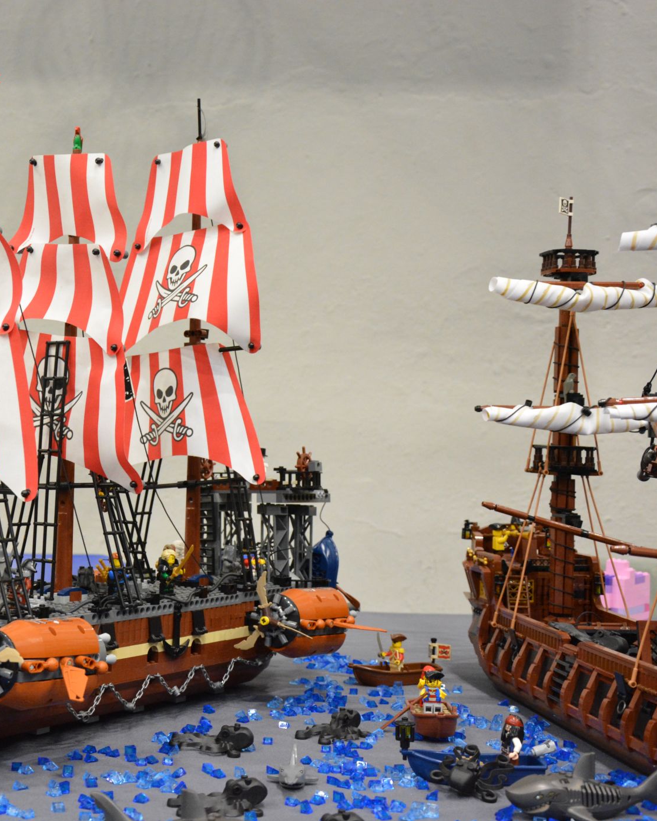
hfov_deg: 27.0
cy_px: 411
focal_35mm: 55
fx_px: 1337
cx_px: 125
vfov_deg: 34.1
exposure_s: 1/100
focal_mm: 26
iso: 2500
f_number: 5
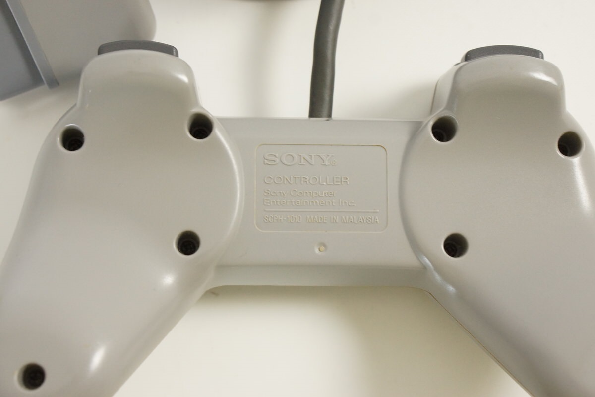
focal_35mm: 75
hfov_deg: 27.0
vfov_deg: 18.2
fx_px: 1239
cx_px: 298
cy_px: 198
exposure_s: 1/80
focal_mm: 50
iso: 1600
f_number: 6.3
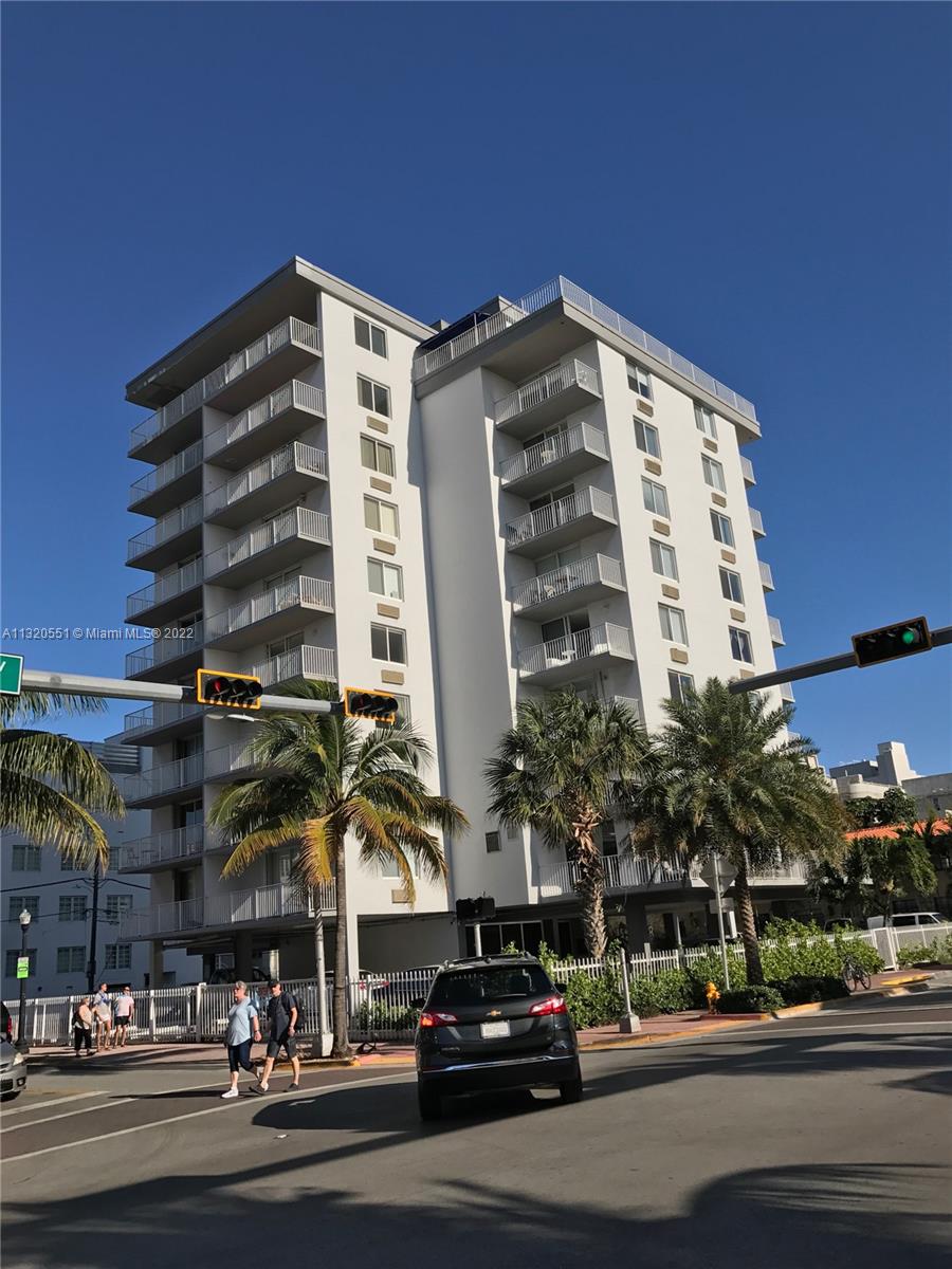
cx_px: 476
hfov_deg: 49.7
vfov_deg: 63.4
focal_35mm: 28
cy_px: 634
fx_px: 1027
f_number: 1.8
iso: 20
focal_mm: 3.99
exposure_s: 1/3096
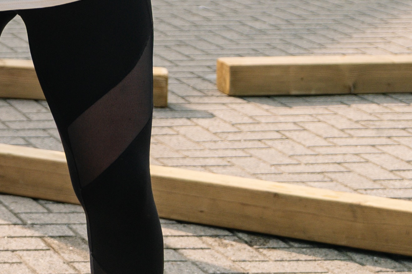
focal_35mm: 170
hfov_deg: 11.0
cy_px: -224
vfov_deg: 7.8
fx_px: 1945
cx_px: -405
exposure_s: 1/250
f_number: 2.8
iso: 125
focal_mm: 32
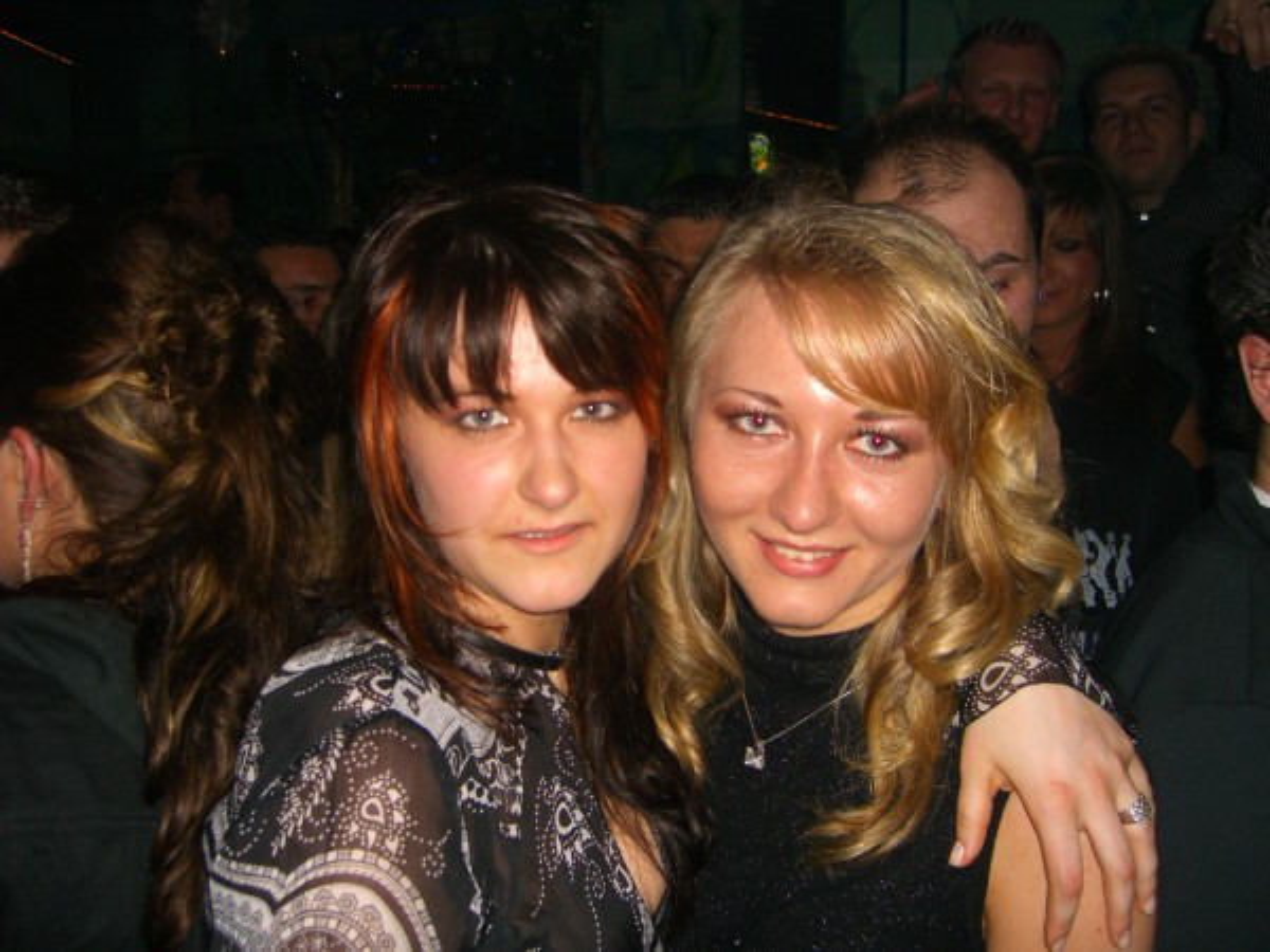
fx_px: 1394
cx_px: 635
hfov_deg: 49.0
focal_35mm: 38
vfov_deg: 37.7
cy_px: 476
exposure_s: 1/60
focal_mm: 7.9
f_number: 2.8
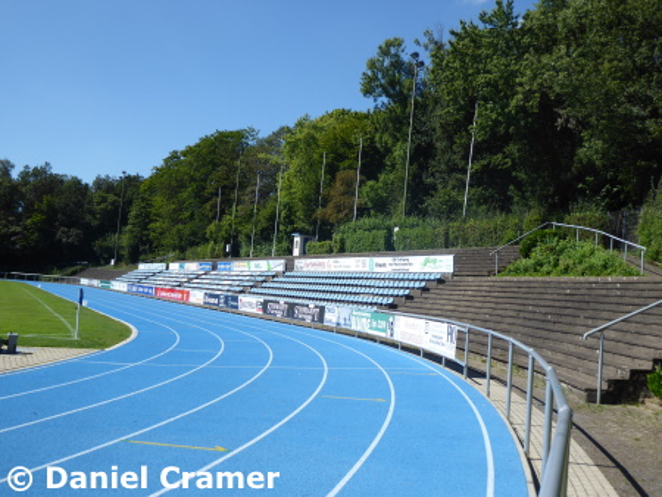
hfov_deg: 44.8
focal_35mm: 42
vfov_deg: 34.4
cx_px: 331
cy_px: 248
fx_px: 804
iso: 80
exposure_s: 1/640
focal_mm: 7.2
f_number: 3.8
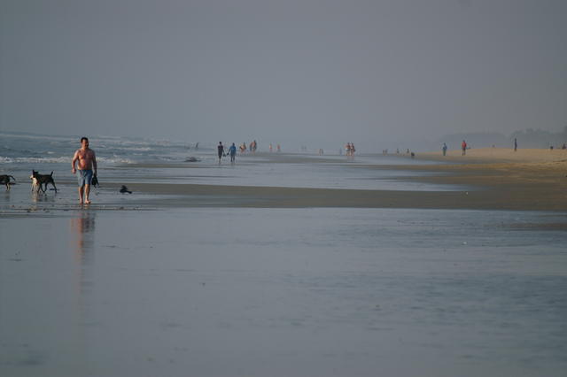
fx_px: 7084
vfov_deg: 3.1
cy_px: 188
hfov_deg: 4.6
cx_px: 284
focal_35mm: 450
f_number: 5.6
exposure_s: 1/1250
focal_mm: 300
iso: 200
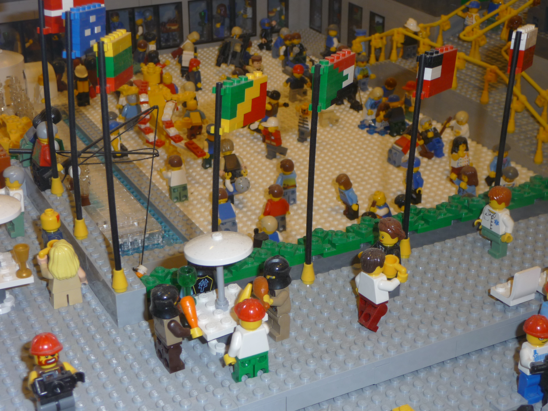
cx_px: 274
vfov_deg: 25.2
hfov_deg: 33.2
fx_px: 918
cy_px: 206
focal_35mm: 58
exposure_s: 1/30
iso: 100
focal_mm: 9.8
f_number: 4.4
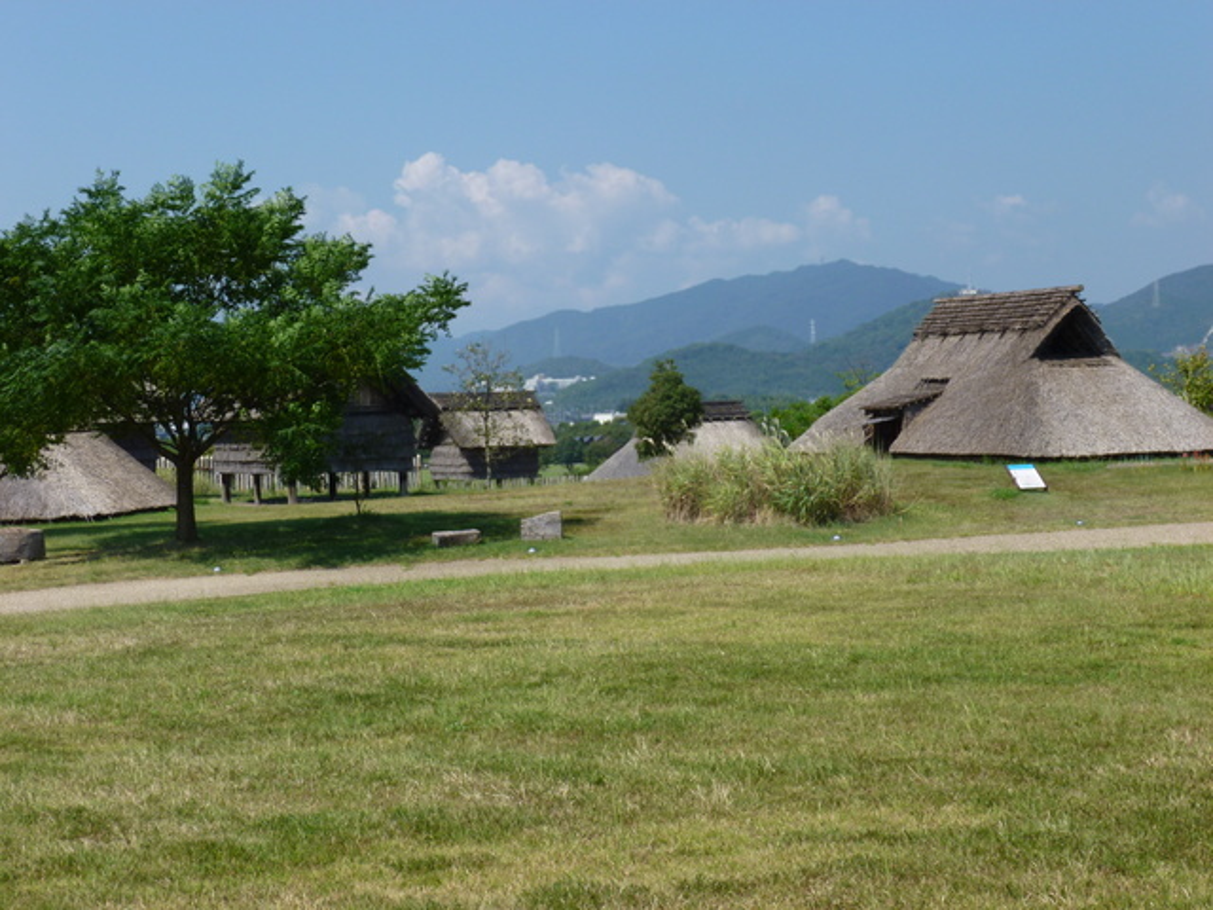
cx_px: 606
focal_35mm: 69
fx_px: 2418
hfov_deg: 28.2
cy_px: 455
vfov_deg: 21.3
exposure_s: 1/500
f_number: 4.6
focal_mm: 12.3
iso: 100
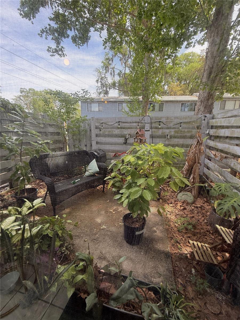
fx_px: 129
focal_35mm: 14
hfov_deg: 85.7
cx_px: 120
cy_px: 160
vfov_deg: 102.1
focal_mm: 2.22
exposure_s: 1/125
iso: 64
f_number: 2.2
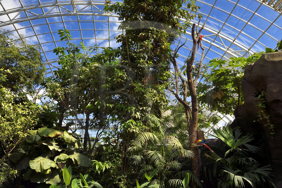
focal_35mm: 31
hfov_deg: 60.3
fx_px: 243
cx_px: 141
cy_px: 94
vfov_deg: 42.3
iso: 400
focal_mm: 31
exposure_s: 1/200
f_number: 13
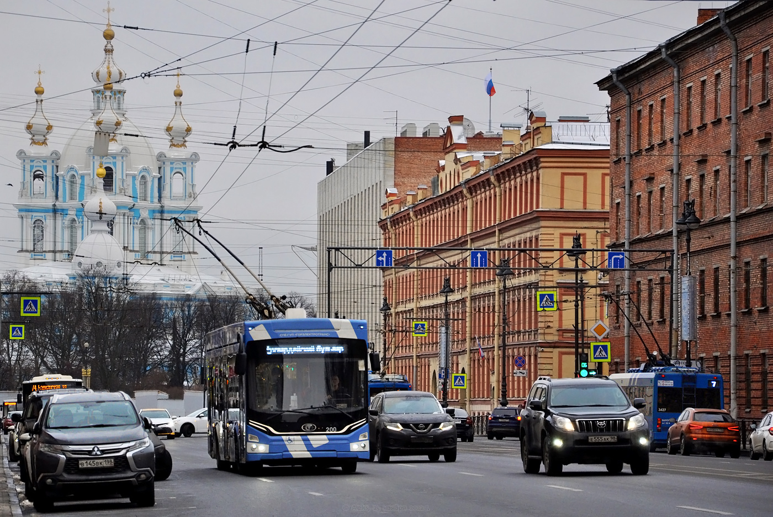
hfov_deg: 13.0
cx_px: 386
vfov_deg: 8.7
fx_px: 3385
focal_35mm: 158
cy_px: 258
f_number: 5.6
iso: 360
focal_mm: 105
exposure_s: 1/250
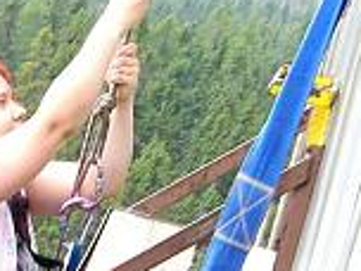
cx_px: -112
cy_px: 319
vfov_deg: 6.1
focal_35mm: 242
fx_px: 2524
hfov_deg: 8.1
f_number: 3.3
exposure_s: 1/125
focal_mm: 7.56
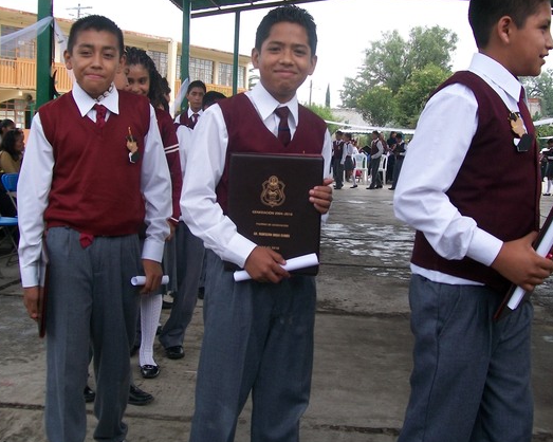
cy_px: 217
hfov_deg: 42.9
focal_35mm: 43
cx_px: 272
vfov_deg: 34.9
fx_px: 704
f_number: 2.7
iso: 80
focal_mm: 6
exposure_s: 1/400
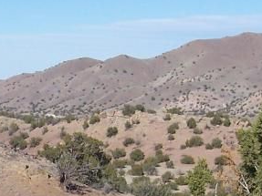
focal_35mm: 189
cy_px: 170
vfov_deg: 7.8
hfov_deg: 10.3
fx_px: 1430
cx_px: -27
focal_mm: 8.6
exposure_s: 1/500
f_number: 6.7
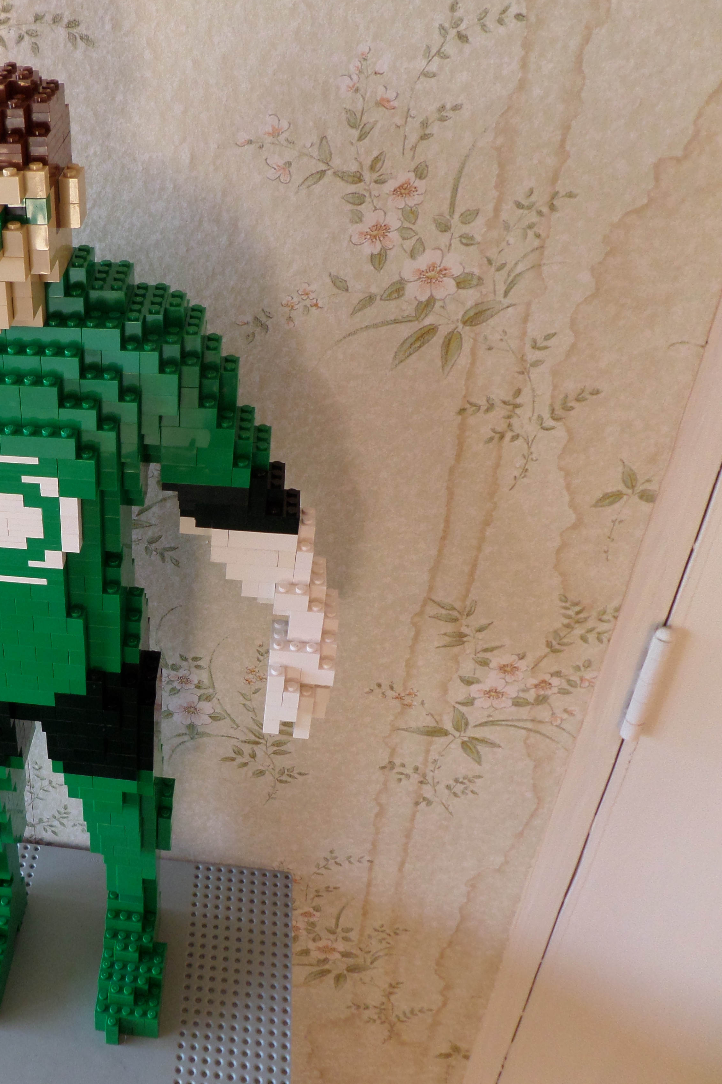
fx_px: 1023
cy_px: 547
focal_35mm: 34
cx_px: 66
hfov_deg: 36.4
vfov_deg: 55.8
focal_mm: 4.3
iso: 100
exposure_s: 1/30
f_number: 3.1
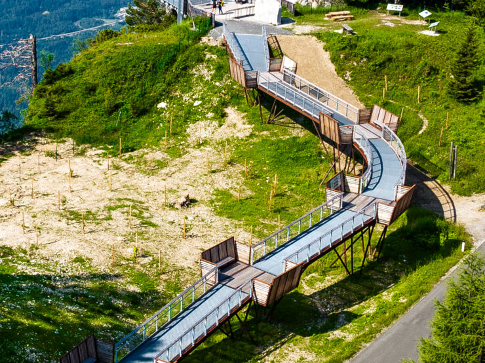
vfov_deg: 17.7
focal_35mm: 83
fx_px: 1162
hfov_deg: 23.1
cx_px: 74
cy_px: 127
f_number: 2.8
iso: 110
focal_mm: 12.29
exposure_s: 1/2000
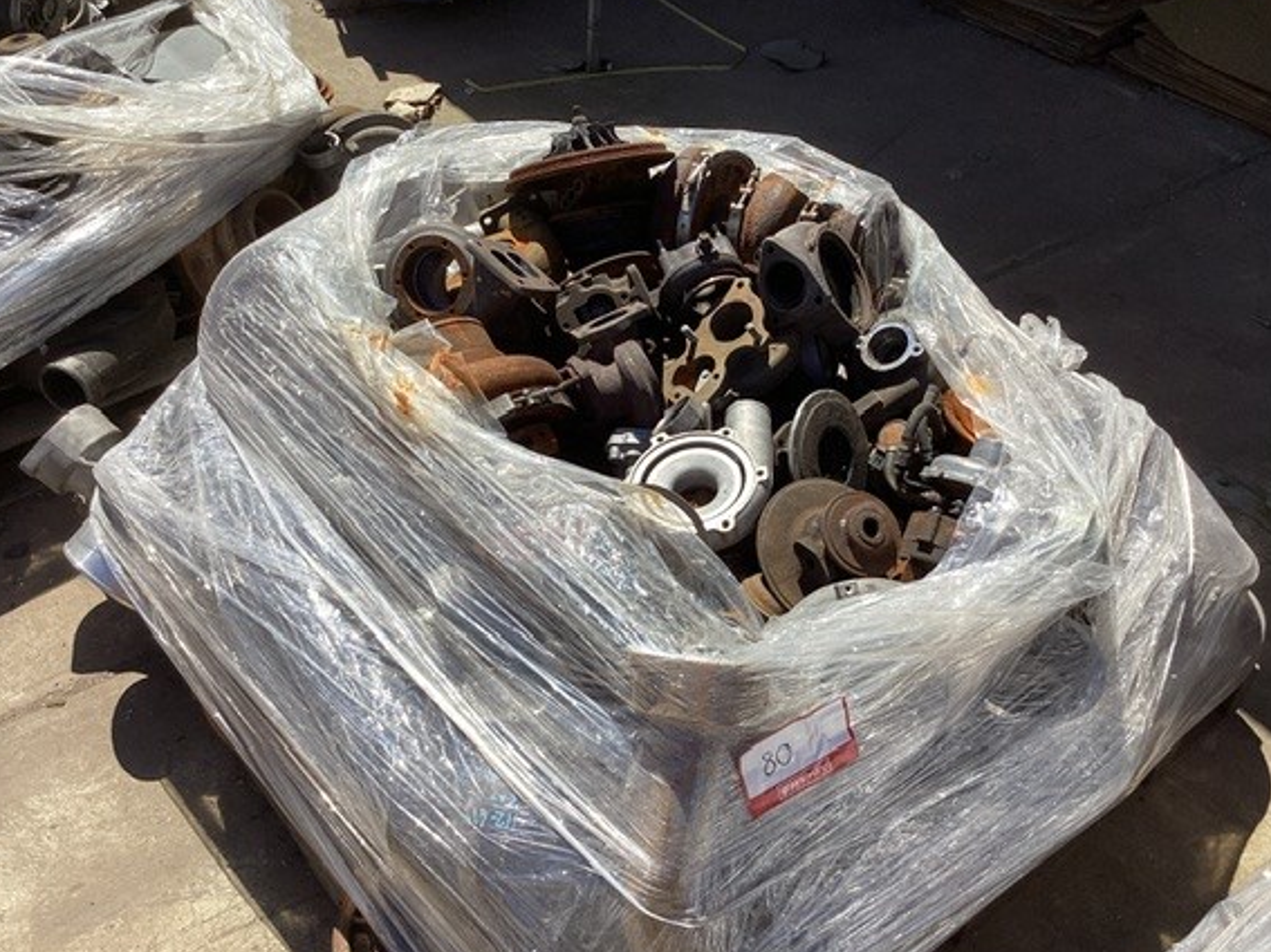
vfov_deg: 40.7
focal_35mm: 35
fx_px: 1285
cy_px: 508
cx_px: 655
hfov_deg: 52.6
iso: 25
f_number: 2.4
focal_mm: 3.3
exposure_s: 1/1508
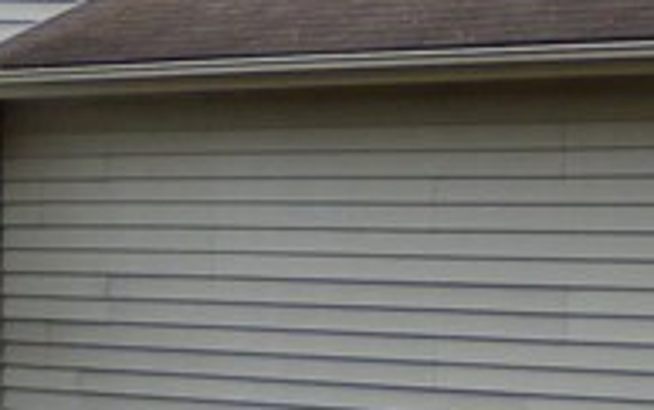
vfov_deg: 6.5
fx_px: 3604
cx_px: 342
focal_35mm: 202
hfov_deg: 10.4
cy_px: 539
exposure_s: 1/320
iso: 80
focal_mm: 6.4
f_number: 3.6
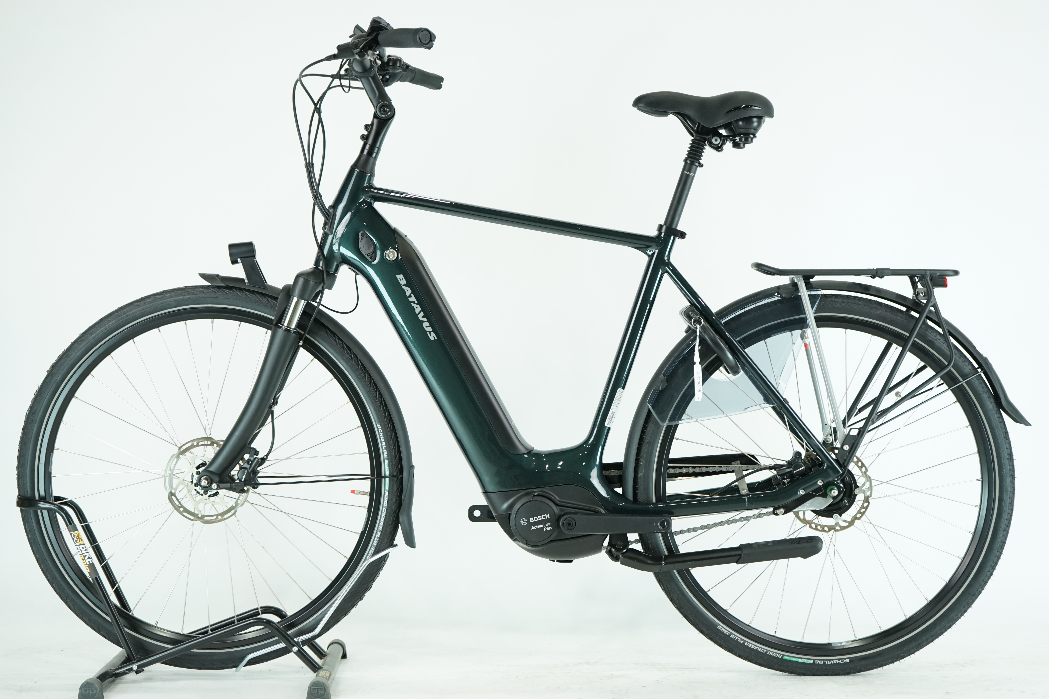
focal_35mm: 57
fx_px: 1661
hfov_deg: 35.1
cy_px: 350
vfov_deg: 23.8
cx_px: 524
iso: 1600
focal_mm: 57
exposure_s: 1/200
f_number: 5
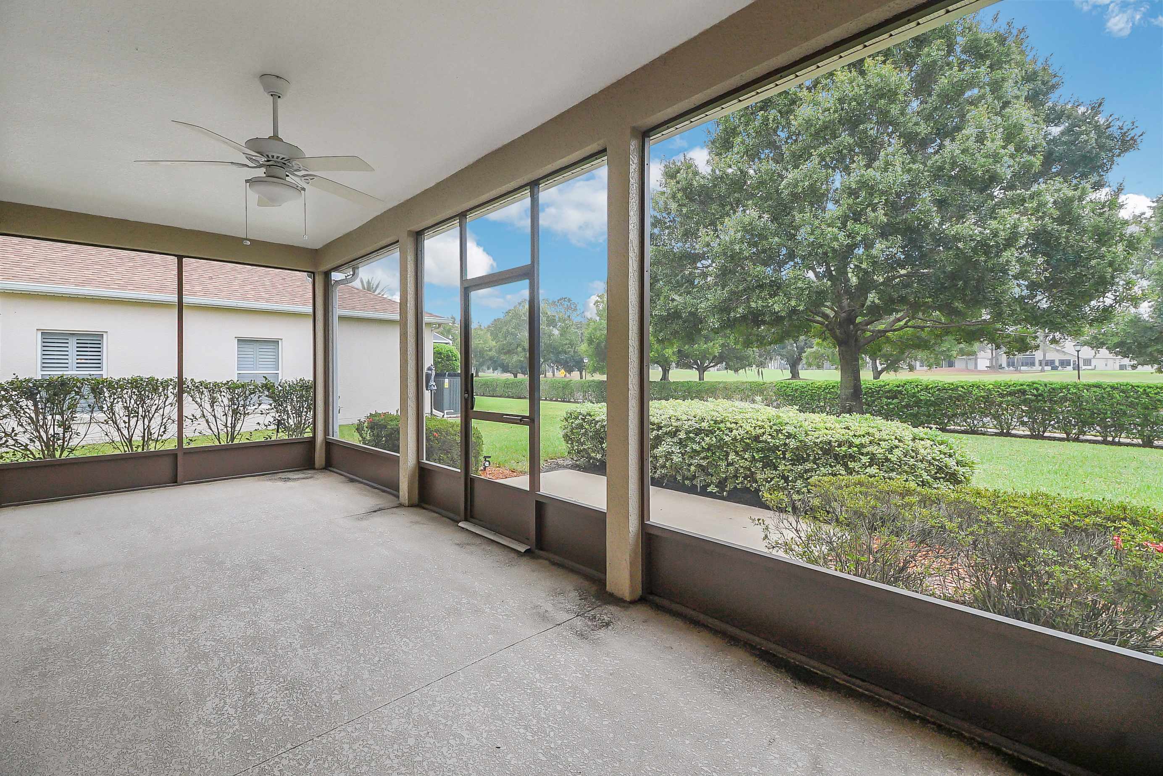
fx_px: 485
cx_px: 582
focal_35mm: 15
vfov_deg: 77.4
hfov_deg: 100.4
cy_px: 388
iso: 320
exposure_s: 1/13
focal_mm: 10
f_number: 9
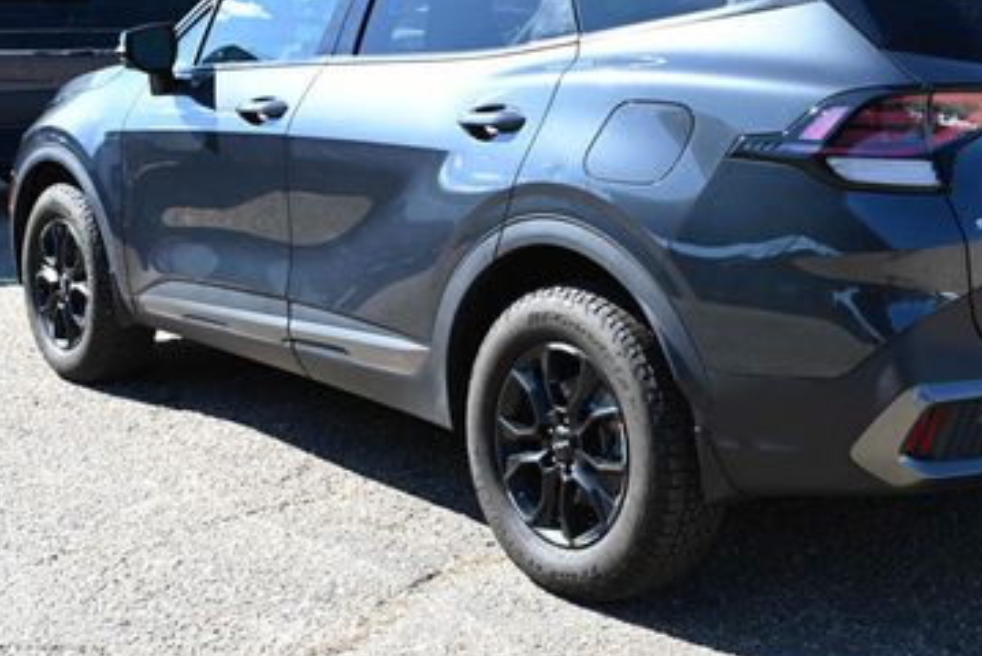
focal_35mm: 57
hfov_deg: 34.8
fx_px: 1556
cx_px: 629
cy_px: 264
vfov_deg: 23.8
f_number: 9
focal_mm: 32
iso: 200
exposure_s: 1/125
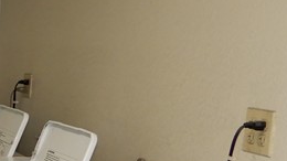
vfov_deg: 11.6
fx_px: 784
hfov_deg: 16.8
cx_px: -247
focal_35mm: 103
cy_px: 172
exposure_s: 1/30
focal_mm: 4.3
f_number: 3.4
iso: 160
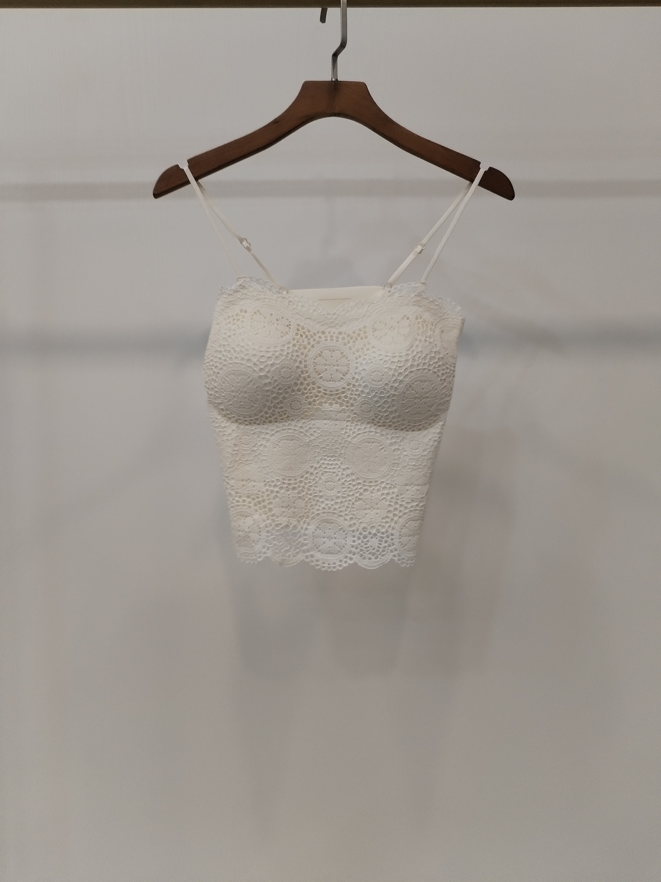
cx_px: 329
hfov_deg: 46.8
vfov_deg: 60.0
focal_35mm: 30
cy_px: 431
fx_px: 764
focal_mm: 4.75
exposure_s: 1/60
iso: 183
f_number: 1.8
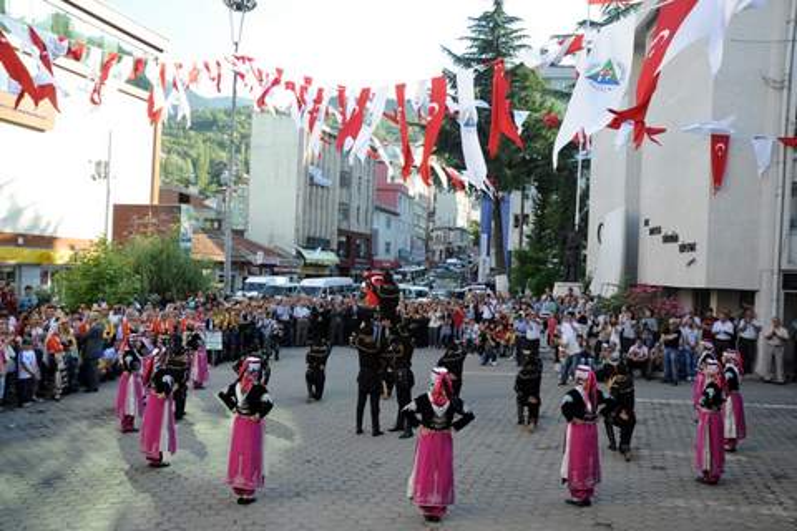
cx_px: 398
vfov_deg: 43.6
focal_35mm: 30
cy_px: 266
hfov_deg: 61.9
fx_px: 664
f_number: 9
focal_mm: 30
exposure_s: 1/160
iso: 500
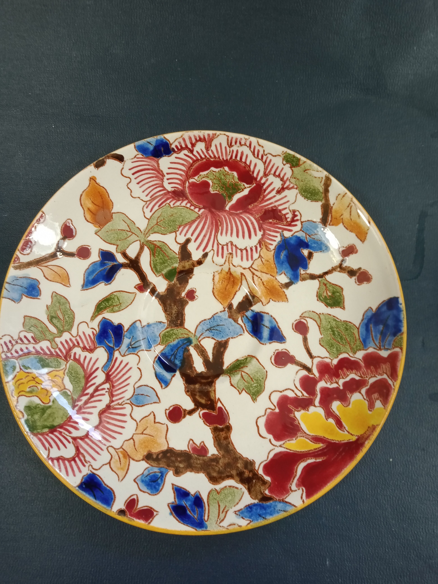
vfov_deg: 65.3
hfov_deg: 51.4
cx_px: 219
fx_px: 456
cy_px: 292
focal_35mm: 27
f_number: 2
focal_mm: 3.54
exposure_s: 1/33.3
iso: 123
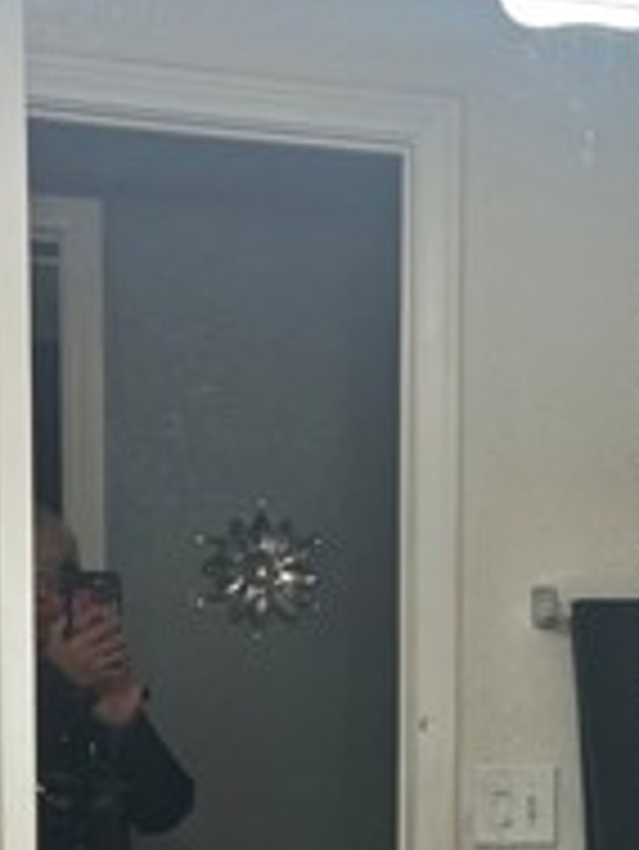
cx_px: 886
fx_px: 2163
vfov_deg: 21.3
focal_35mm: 88
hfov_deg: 15.8
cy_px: 886
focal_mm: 5.7
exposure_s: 1/120
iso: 100
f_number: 1.5
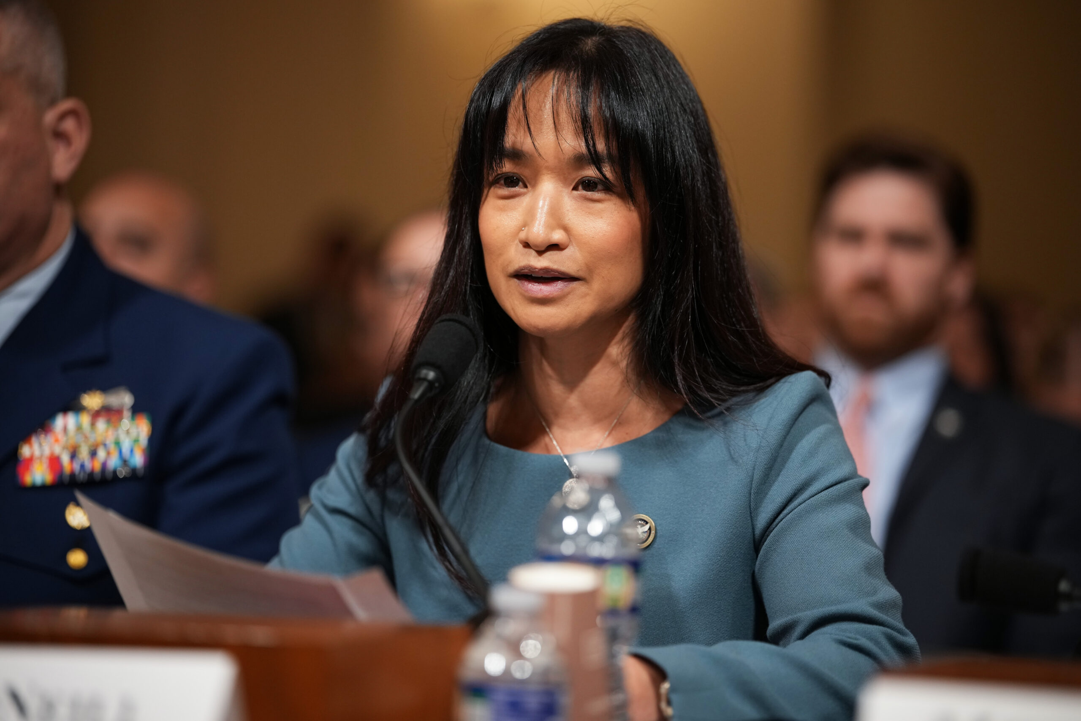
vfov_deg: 11.8
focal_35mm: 116
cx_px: 540
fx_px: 3483
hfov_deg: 17.6
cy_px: 360
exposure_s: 1/800
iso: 1250
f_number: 2
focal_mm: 116
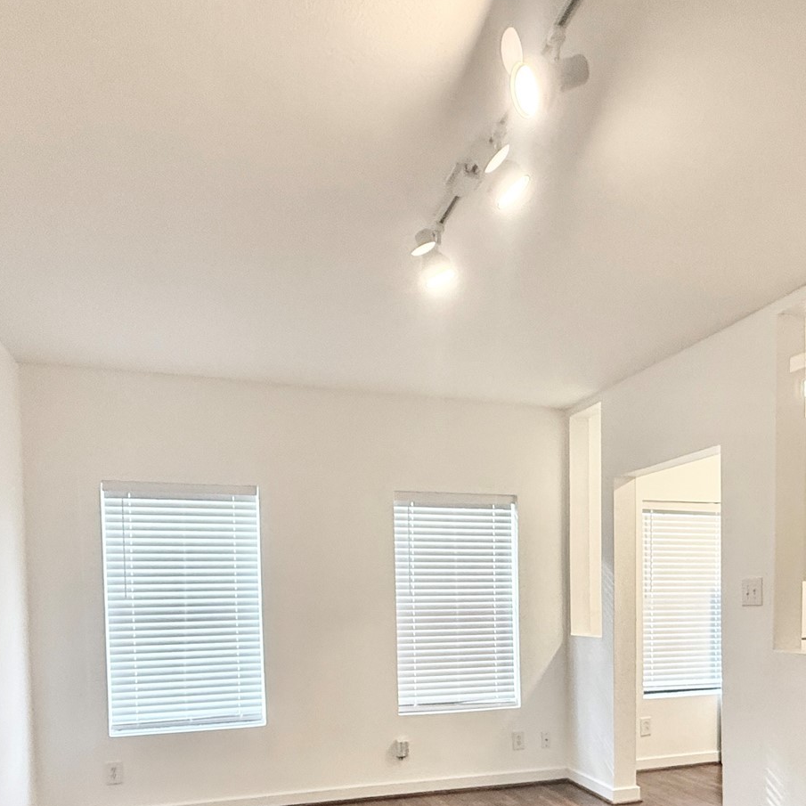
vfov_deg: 53.8
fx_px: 738
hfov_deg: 57.0
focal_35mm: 28
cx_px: 464
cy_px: 633
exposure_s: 1/120
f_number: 2.2
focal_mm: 2.22
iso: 250
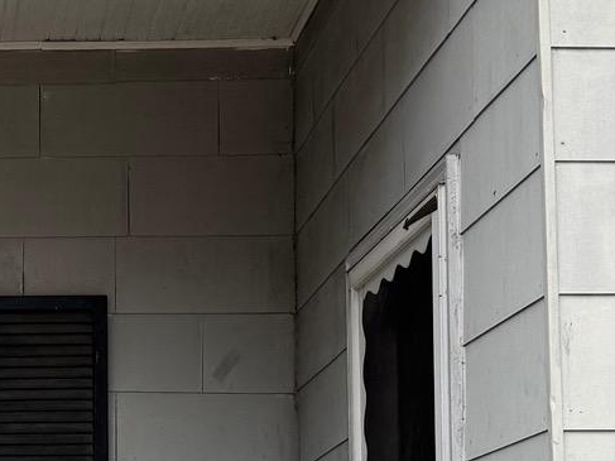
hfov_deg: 18.4
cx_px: -126
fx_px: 1794
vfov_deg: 14.3
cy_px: 495
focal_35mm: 101
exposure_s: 1/912
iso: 80
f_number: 1.78
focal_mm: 6.76
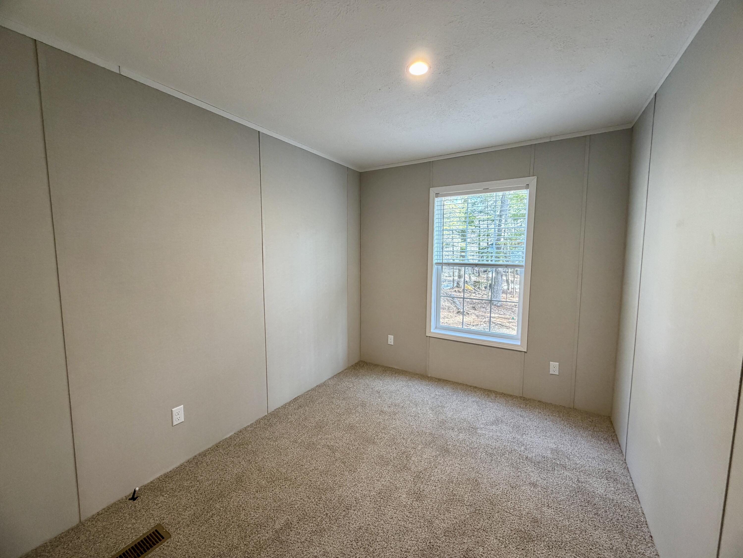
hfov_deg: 102.1
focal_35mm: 14
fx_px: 300
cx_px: 372
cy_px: 279
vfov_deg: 85.7
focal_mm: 2.22
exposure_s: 1/60
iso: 250
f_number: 2.2
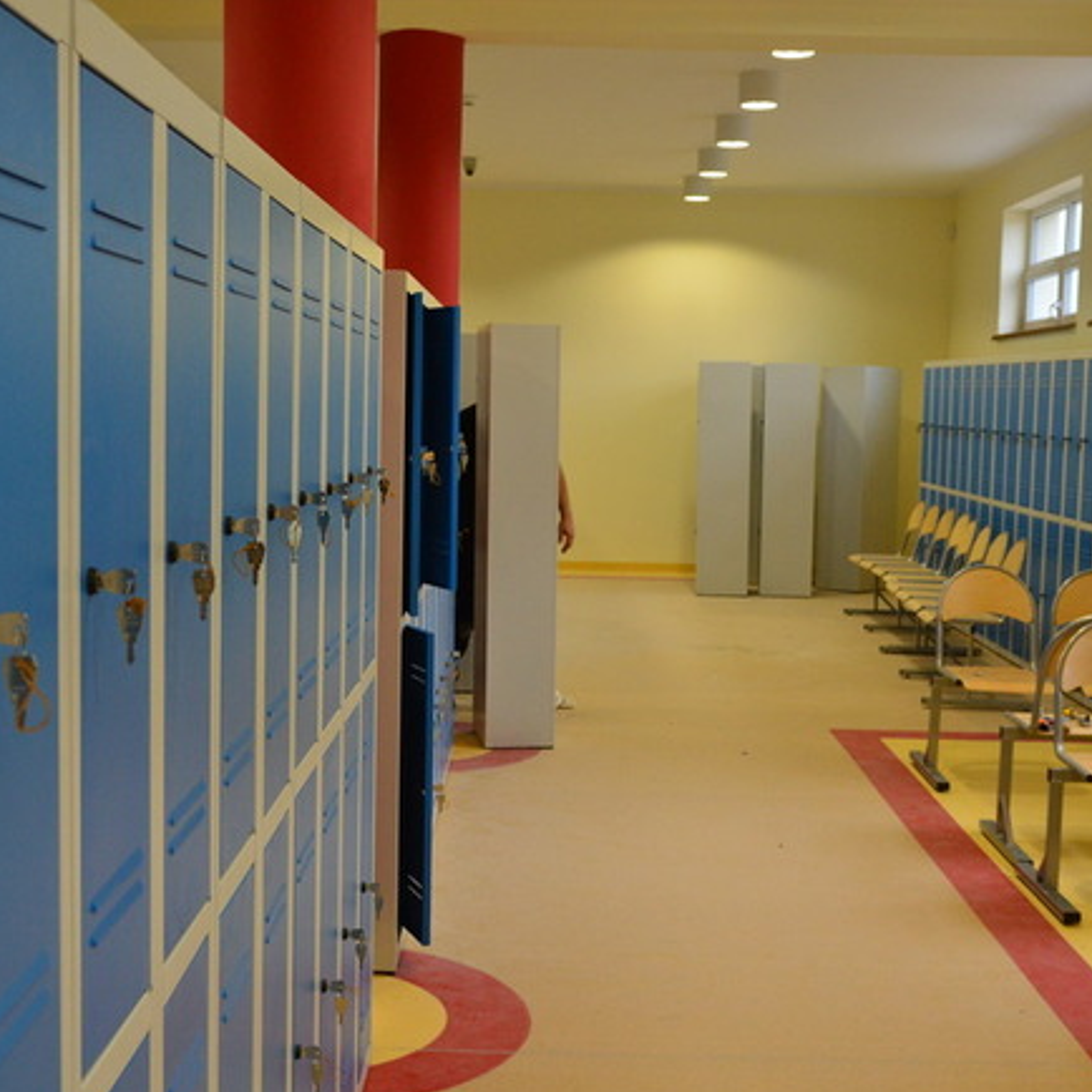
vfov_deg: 34.0
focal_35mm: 50
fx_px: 1785
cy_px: 551
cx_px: 523
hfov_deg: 34.0
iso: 720
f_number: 4.5
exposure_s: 1/125
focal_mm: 24
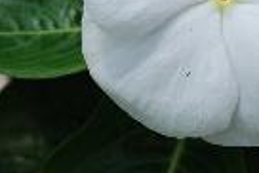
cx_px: 192
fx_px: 1429
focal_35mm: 198
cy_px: 48
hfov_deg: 10.3
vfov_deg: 6.9
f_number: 8
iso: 100
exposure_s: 1/160
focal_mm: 45
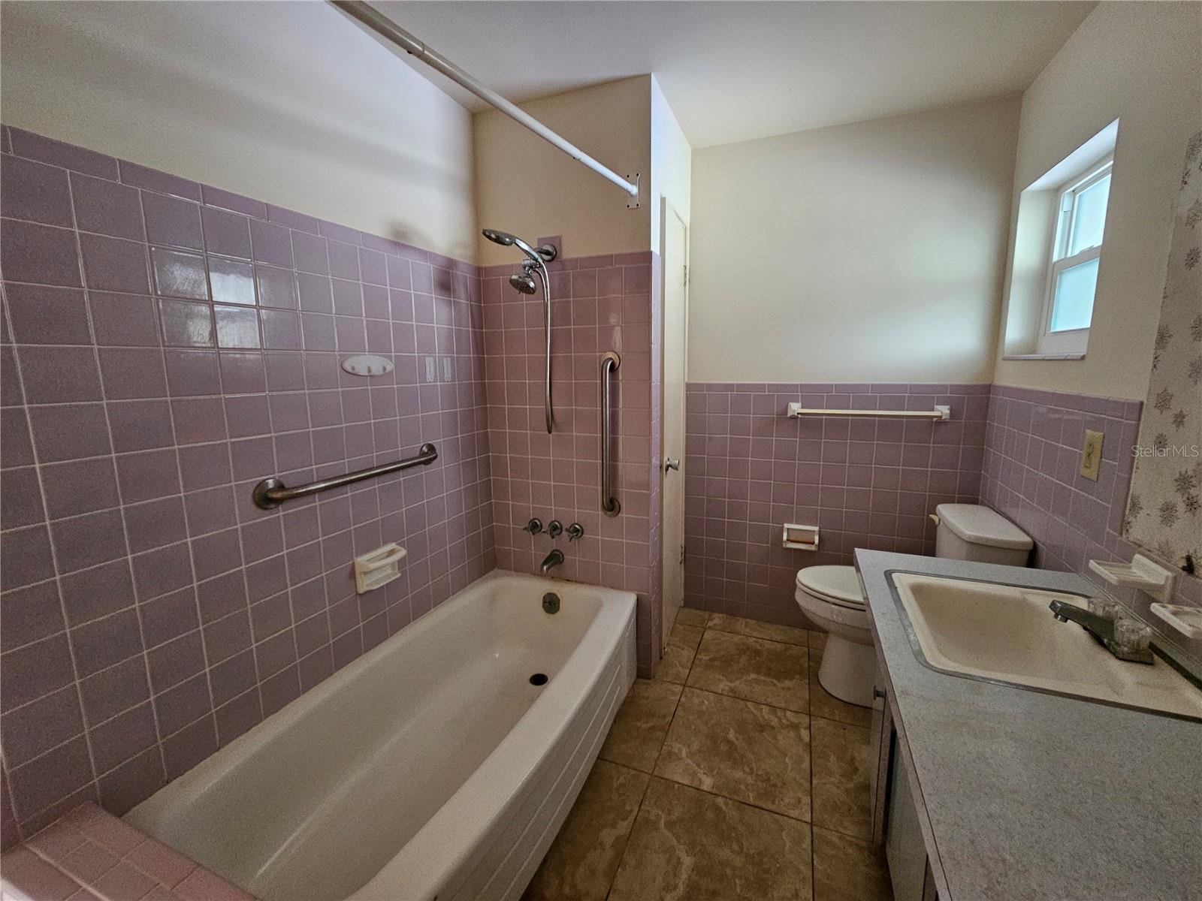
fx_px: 451
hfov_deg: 106.2
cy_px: 450
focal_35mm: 13
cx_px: 601
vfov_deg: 89.9
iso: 640
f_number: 2.2
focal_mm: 2.2
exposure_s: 1/24
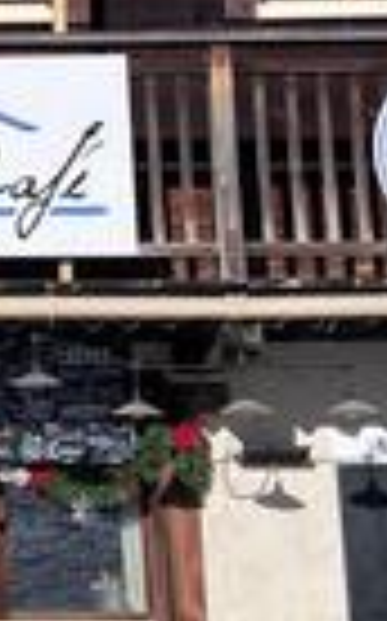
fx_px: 2029
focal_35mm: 120
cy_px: 32
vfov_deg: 17.1
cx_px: -288
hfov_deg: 10.3
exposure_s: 1/7463
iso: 50
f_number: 1.5
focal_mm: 5.7
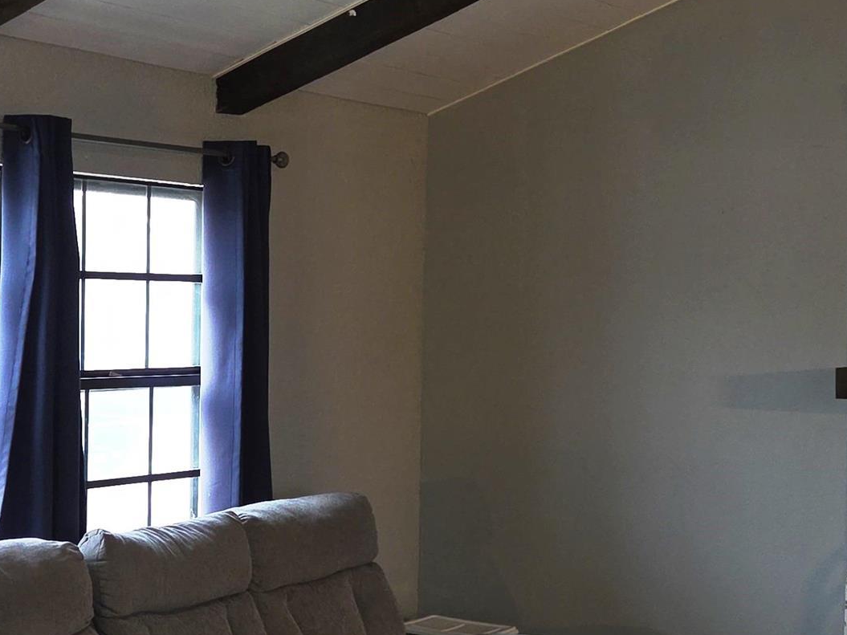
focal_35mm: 67
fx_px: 1639
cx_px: 415
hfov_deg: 29.0
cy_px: 337
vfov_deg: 21.9
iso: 100
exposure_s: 1/24
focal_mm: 5.4
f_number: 1.8
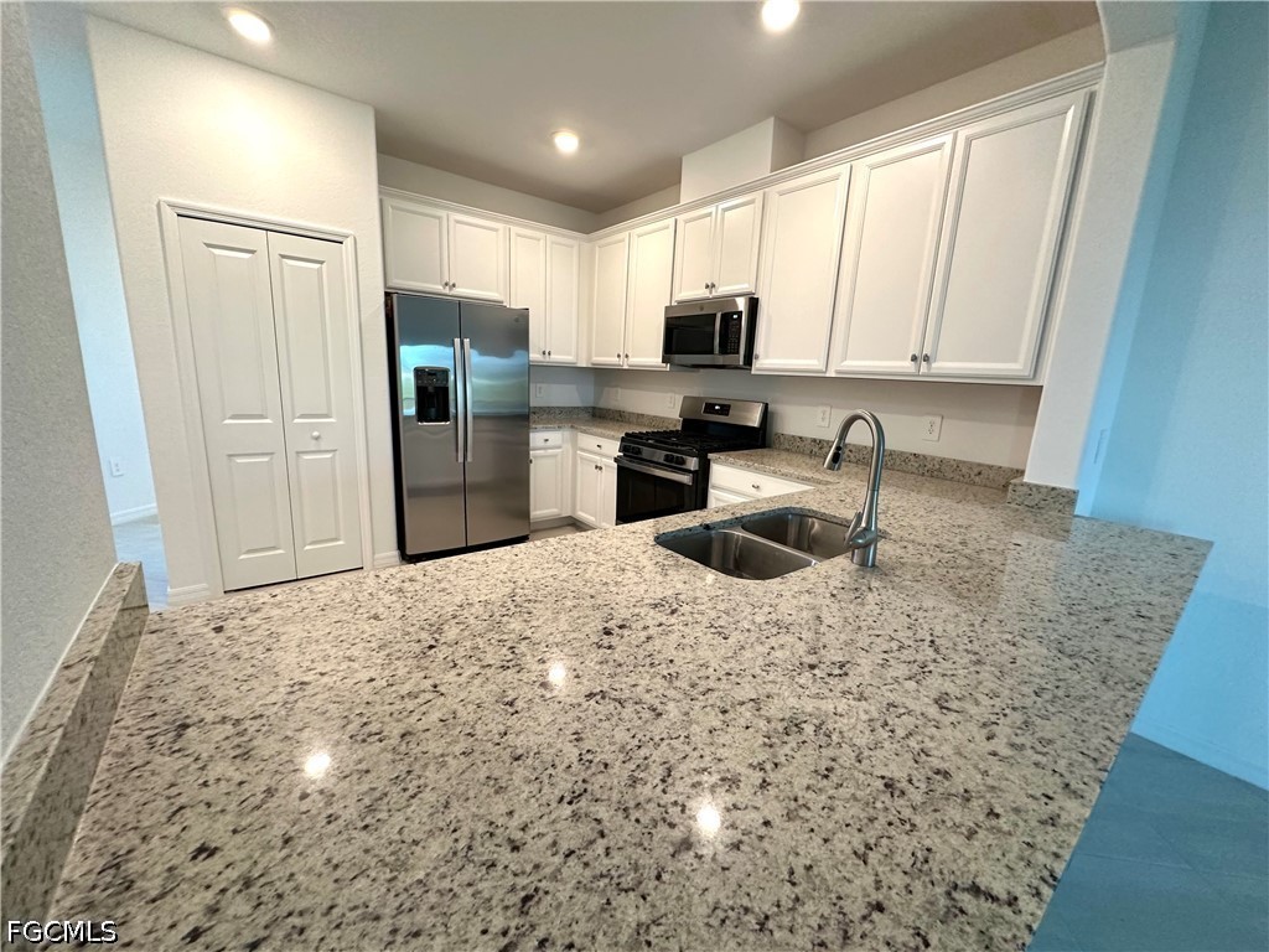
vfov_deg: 85.7
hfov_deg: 102.1
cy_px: 476
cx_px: 634
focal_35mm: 14
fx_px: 513
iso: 250
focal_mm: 2.22
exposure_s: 1/120
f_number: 2.2
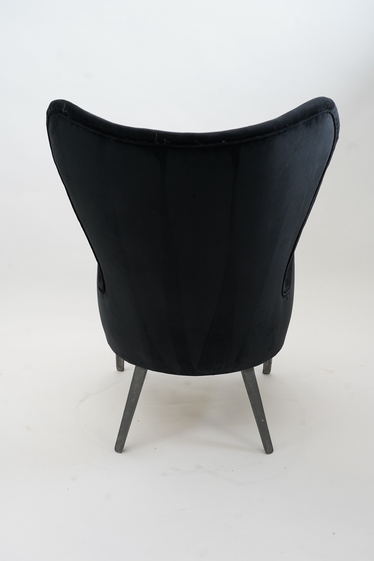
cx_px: 187
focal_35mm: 46
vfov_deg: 42.7
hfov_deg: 29.2
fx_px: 717
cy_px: 280
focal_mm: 46
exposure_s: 1/125
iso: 800
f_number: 7.1
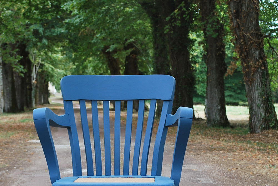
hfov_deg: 21.9
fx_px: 719
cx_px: 122
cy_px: 173
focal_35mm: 93
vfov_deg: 14.6
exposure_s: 1/125
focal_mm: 32
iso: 200
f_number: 5.6
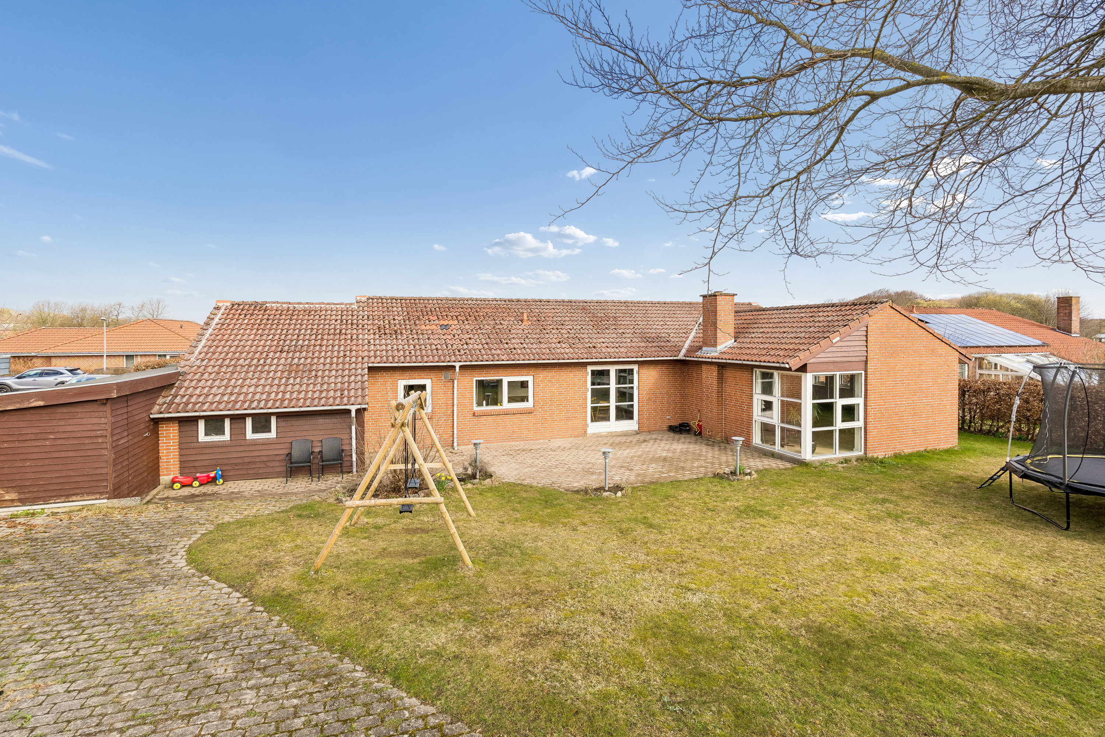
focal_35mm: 17
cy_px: 368
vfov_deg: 70.4
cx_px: 552
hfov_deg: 93.3
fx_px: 522
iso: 200
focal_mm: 17
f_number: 8
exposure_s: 1/200
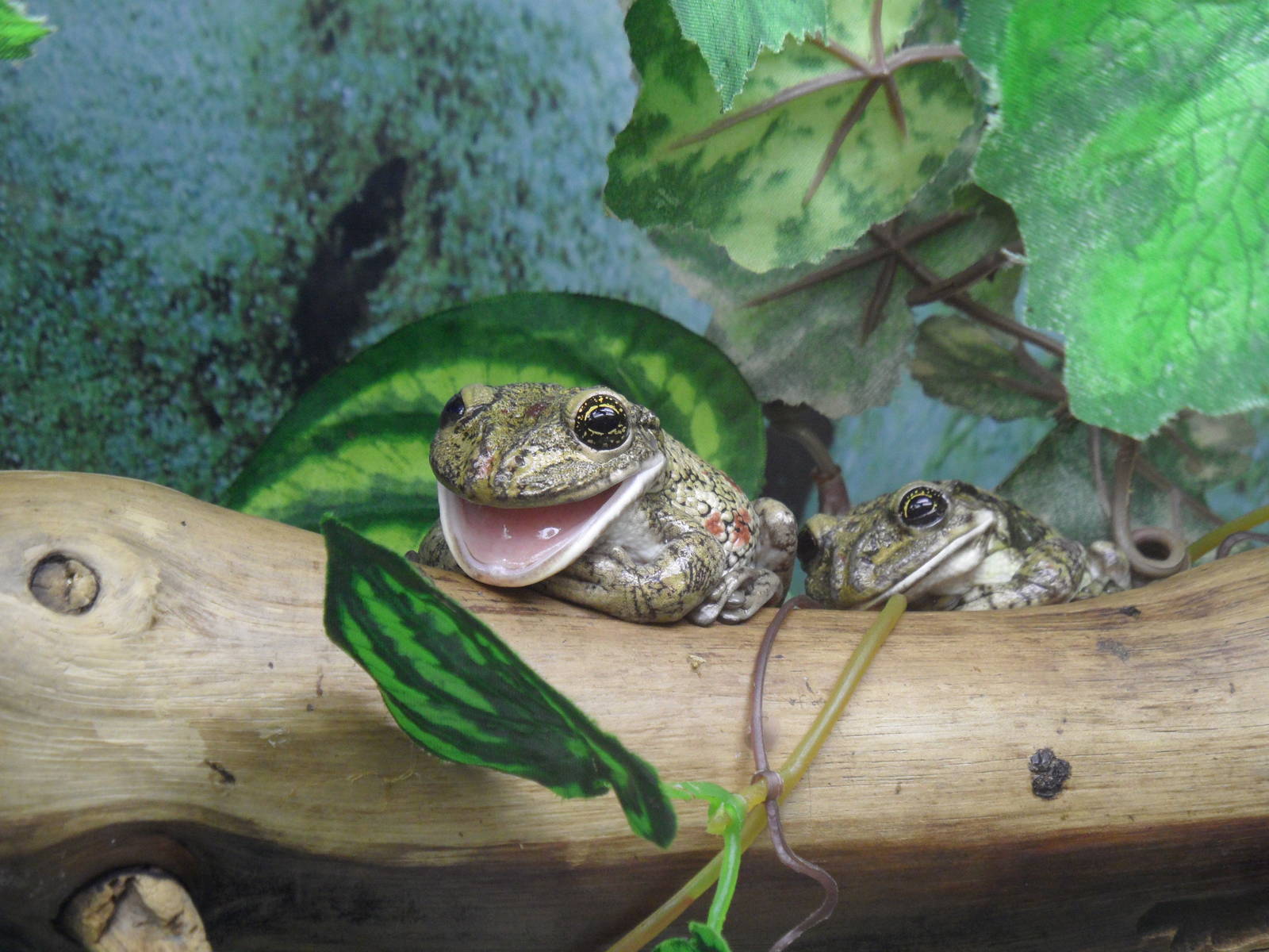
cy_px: 476
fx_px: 3666
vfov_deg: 14.8
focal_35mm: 100
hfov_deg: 19.6
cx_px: 634
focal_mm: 16.3
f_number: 4.4
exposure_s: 1/10
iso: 200
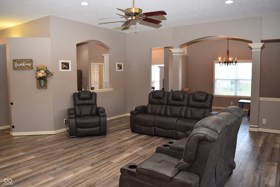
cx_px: 140
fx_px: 210
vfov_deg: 48.0
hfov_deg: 67.4
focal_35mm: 27
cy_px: 94
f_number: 5
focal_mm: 18
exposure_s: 1/100
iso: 800
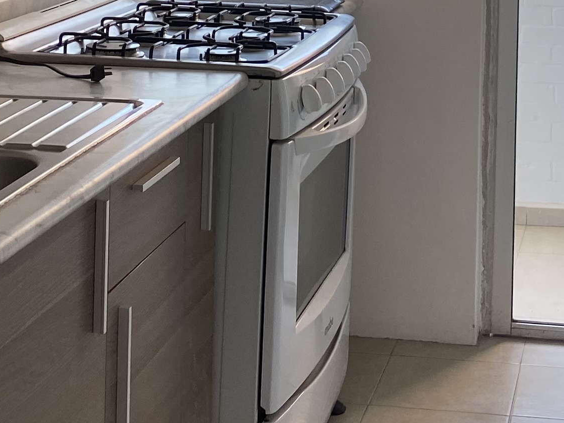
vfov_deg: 14.9
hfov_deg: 20.9
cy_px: -188
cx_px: 441
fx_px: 1515
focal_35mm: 93
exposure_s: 1/121
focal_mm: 4.25
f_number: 1.8
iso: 40
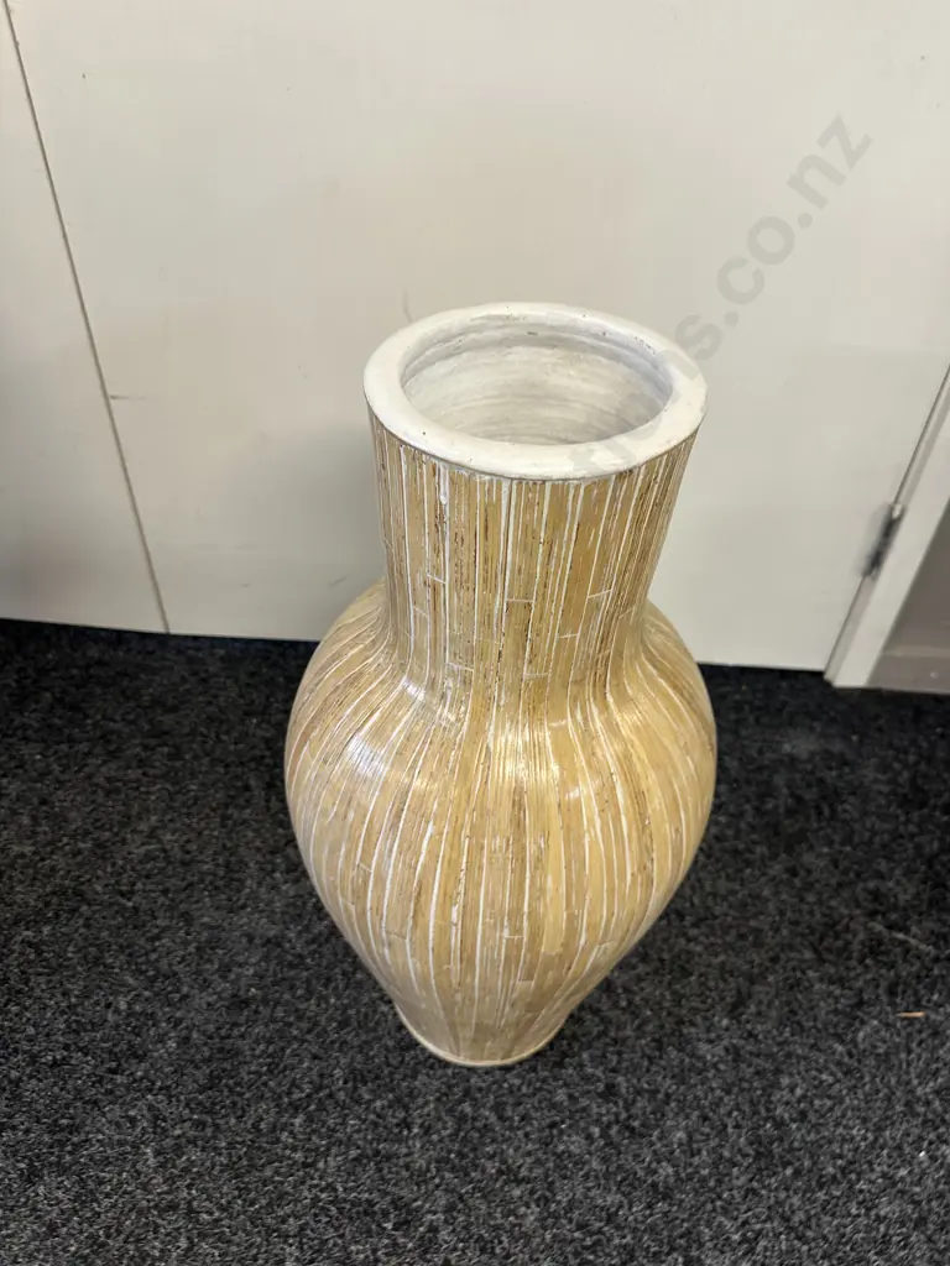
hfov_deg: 56.8
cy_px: 633
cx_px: 475
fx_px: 878
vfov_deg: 71.6
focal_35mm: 24
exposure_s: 1/50
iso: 125
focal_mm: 6.86
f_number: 1.78
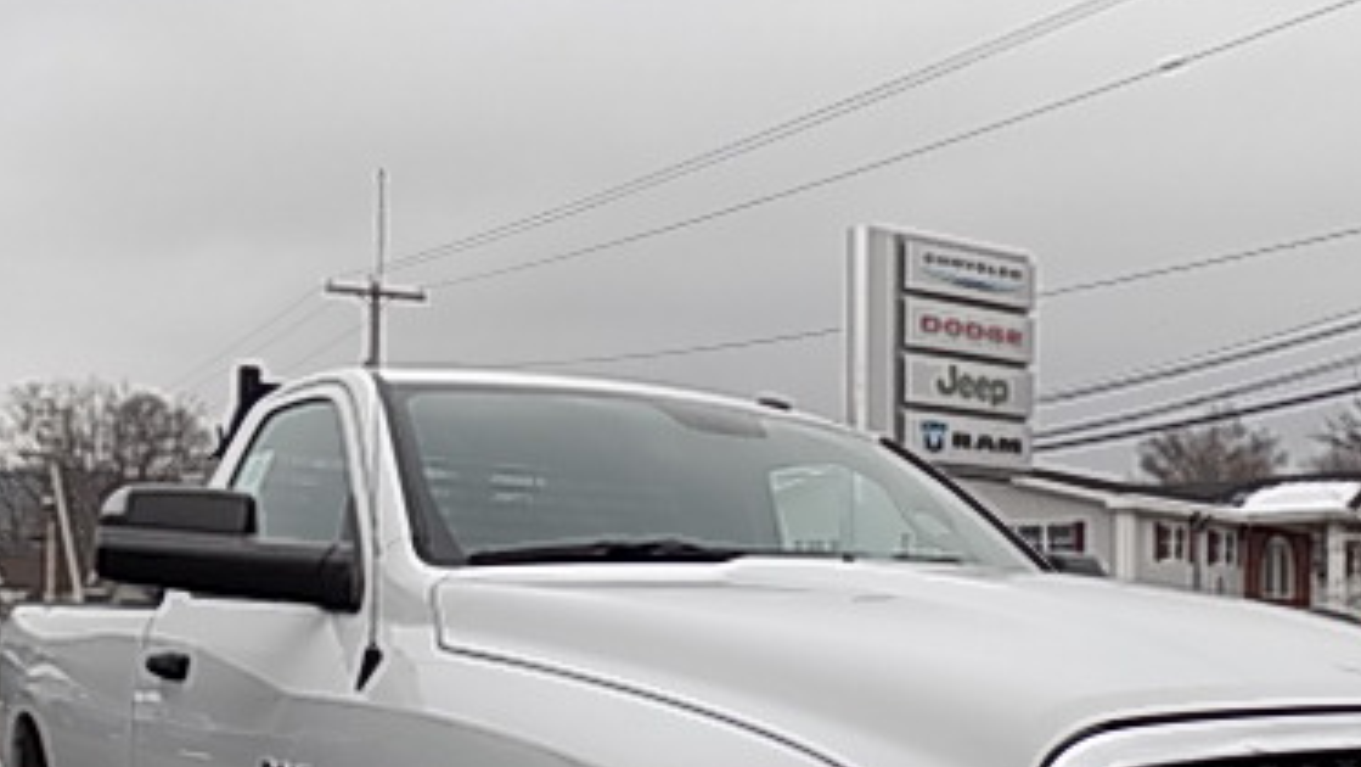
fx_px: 1552
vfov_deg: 26.7
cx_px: 741
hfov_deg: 47.3
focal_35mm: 43
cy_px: 705
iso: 80
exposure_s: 1/500
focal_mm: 4
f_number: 3.1
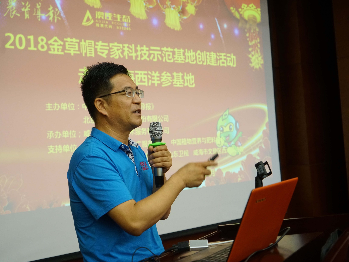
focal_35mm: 48
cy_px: 121
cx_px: 151
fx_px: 484
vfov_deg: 30.3
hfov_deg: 39.6
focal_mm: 41
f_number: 5
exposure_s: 1/100
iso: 3200
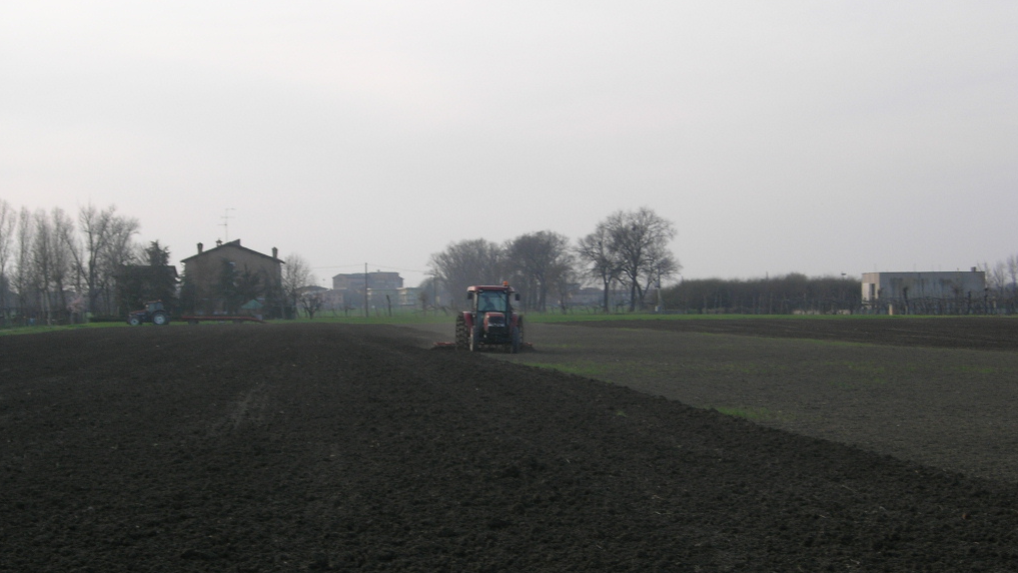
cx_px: 510
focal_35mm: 79
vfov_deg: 15.3
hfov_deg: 26.9
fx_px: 2132
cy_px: 323
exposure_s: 1/92.3
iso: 64
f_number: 6.3
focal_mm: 14.9
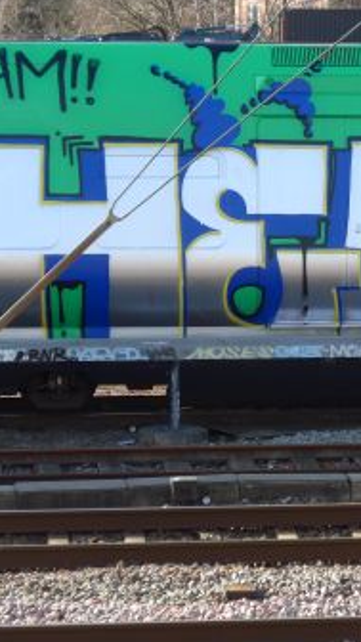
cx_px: 353
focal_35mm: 167
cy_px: 314
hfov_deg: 7.2
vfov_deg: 12.9
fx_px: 2842
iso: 80
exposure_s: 1/160
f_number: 4.8
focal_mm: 20.4
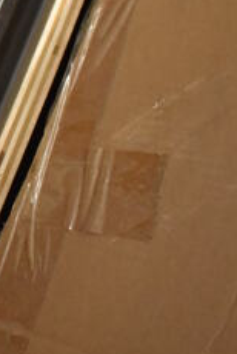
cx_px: -203
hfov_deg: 11.8
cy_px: -152
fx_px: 1053
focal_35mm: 107
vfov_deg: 17.4
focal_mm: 18
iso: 2000
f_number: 3.5
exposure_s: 1/125
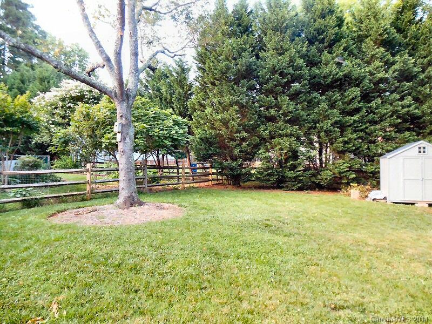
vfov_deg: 54.9
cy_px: 162
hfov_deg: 69.4
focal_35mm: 25
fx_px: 312
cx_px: 216
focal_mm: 4.5
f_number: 3.2
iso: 125
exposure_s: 1/30
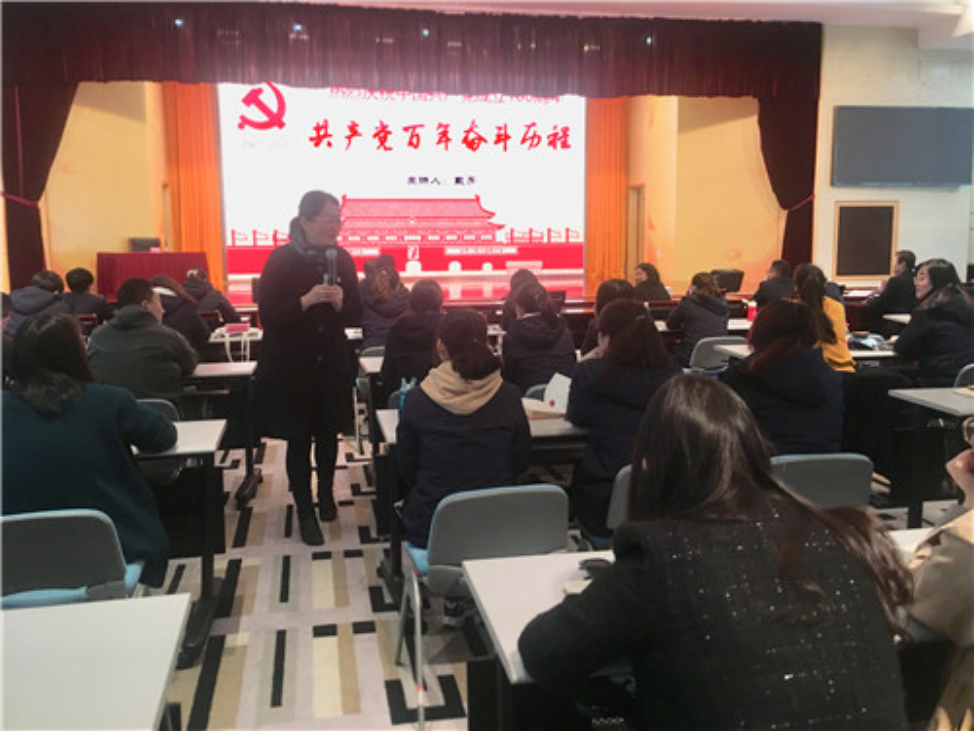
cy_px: 366
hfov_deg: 61.7
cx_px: 487
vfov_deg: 48.2
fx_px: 816
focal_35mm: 29
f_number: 2.2
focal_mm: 4.15
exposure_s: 1/17
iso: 64
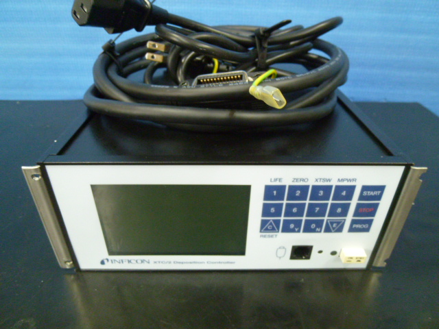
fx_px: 304
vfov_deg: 56.8
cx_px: 220
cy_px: 164
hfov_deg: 71.6
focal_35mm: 24
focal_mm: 4.3
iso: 400
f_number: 2.2
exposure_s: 1/15
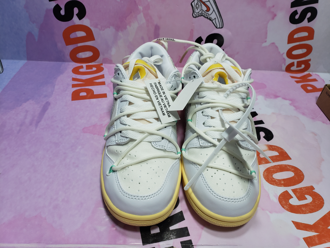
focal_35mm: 26
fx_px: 248
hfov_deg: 67.3
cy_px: 124
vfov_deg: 53.1
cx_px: 165
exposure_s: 1/100
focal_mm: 4.3
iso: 80
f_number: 2.4
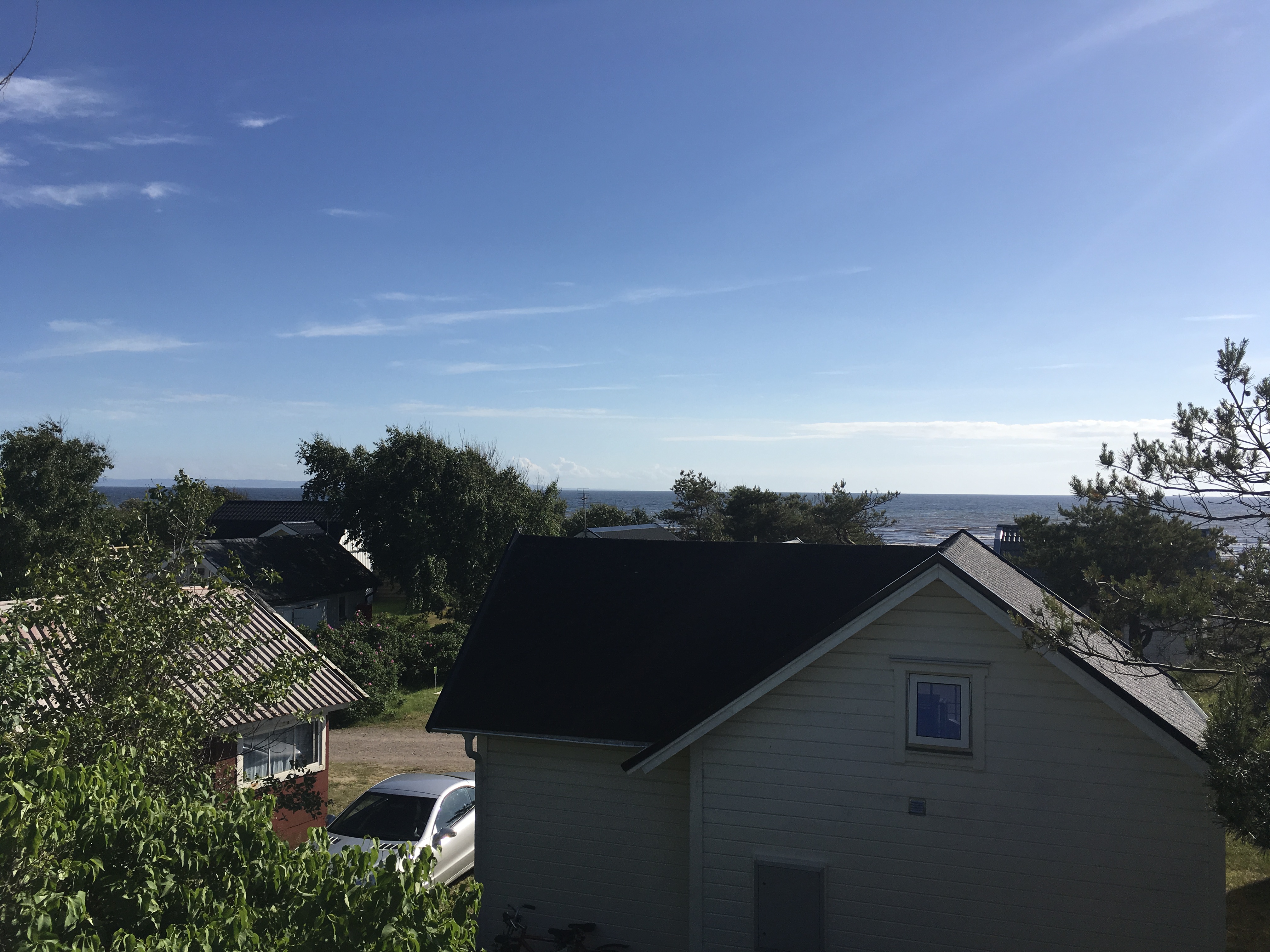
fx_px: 1064
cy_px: 476
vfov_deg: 48.2
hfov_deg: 61.7
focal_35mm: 29
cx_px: 635
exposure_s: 1/2747
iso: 25
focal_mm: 4.15
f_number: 2.2
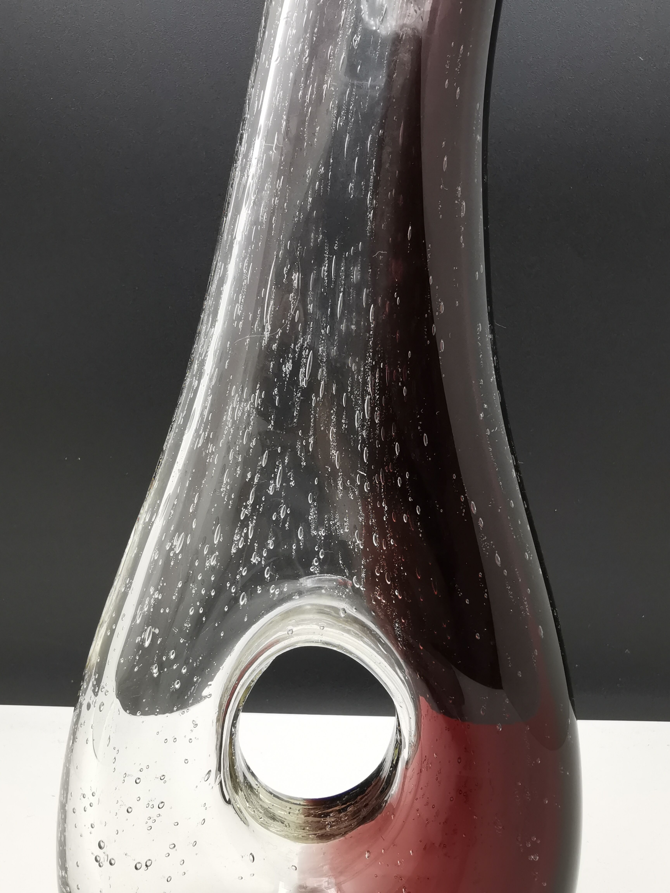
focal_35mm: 27
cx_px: 335
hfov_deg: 51.4
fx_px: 697
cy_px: 446
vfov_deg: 65.3
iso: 50
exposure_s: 1/100
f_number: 2.2
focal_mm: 2.26
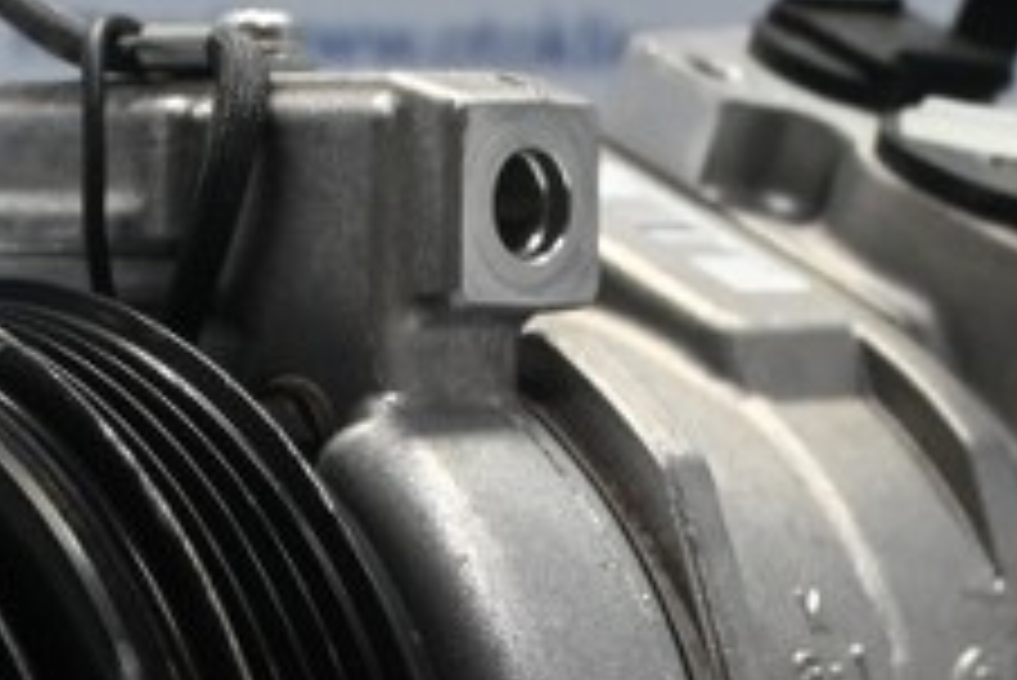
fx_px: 3753
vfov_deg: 10.2
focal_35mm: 133
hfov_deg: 15.4
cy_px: 750
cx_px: 450
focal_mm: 25
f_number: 4.2
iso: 1250
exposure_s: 1/125
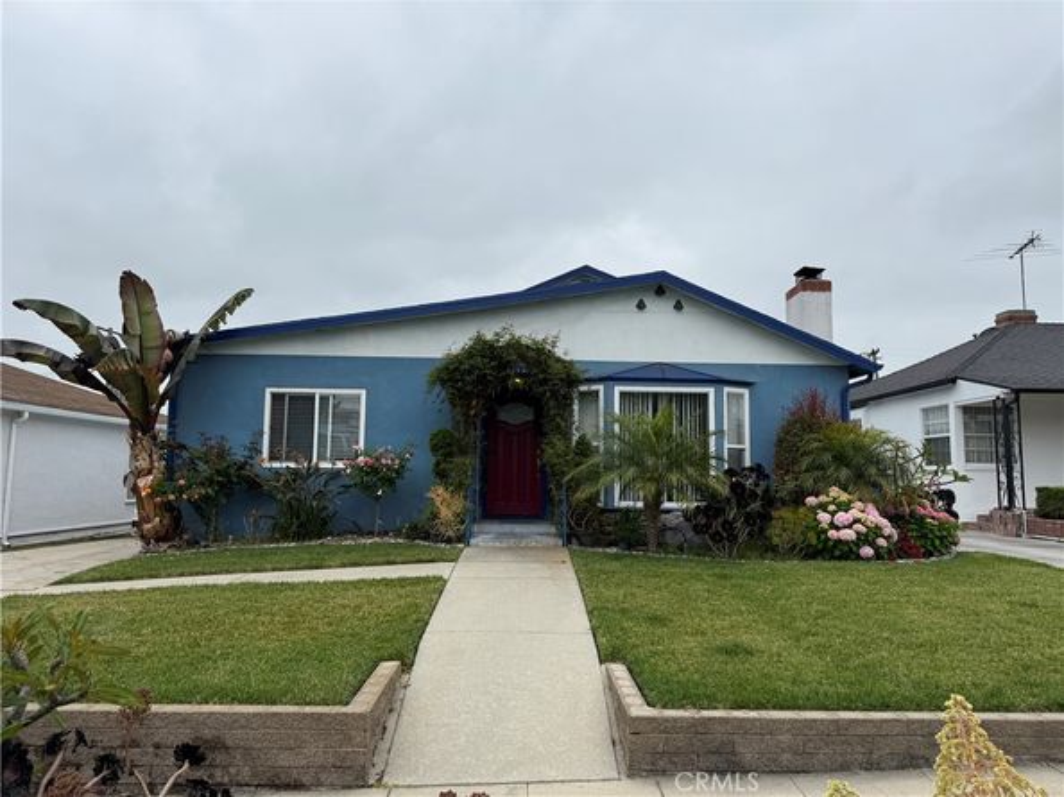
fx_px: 737
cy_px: 398
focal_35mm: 24
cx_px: 532
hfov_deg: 71.6
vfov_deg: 56.8
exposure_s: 1/3425
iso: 80
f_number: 1.78
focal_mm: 6.76
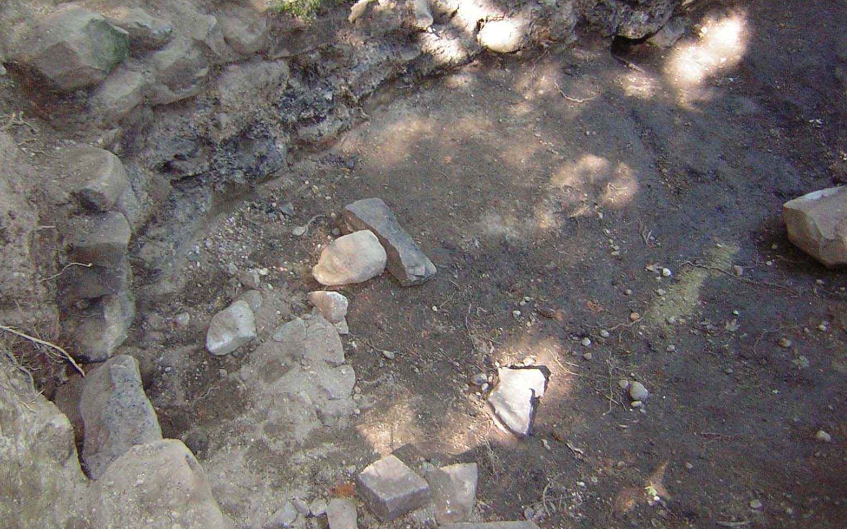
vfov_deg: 32.7
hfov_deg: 50.4
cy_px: 235
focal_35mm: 39
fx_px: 900
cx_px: 418
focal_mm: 4.7
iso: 140
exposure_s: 1/60.1
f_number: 2.6
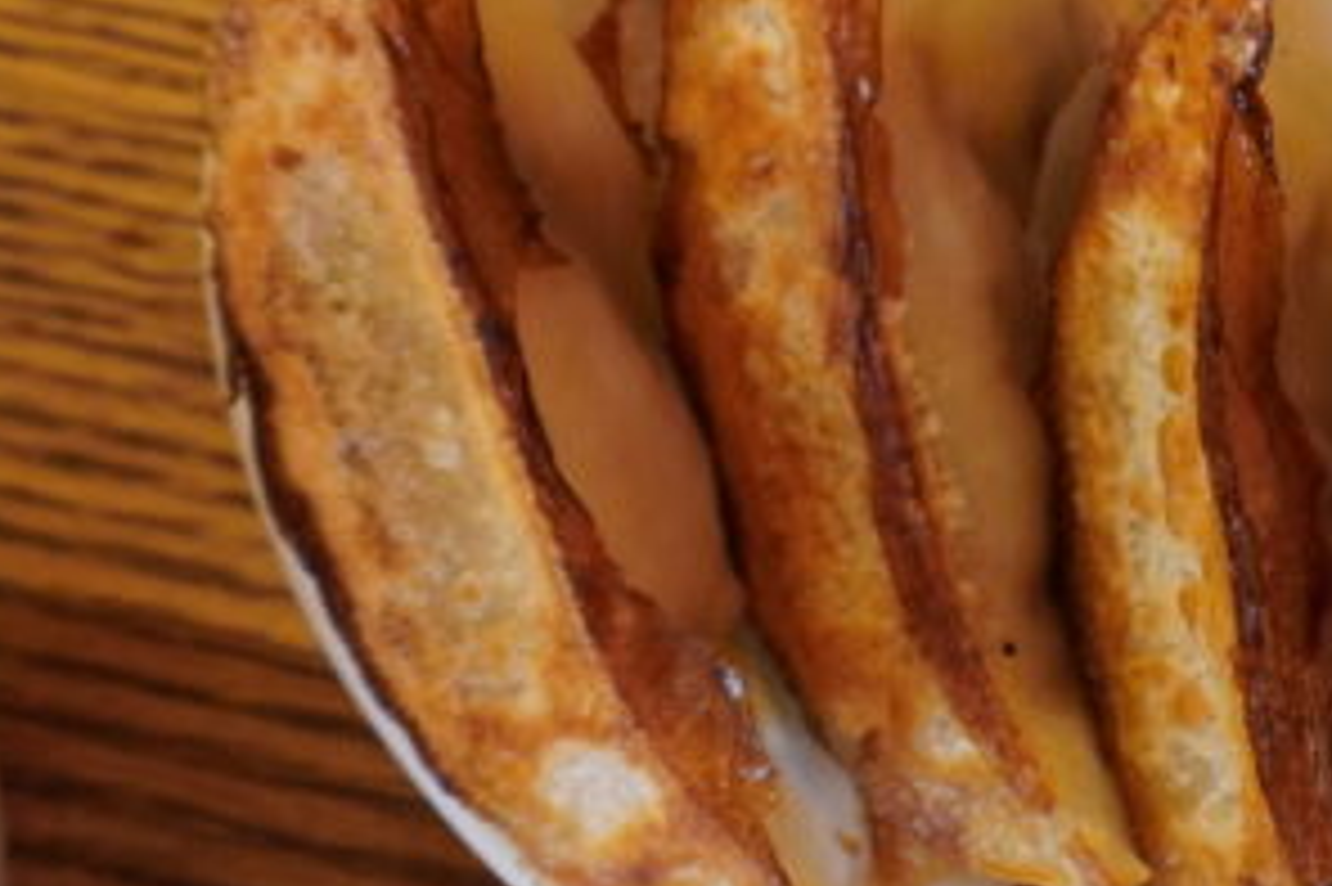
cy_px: 236
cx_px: 1634
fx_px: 3069
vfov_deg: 16.4
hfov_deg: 22.4
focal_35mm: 83
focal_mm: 16
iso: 1600
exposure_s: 1/30
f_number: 5
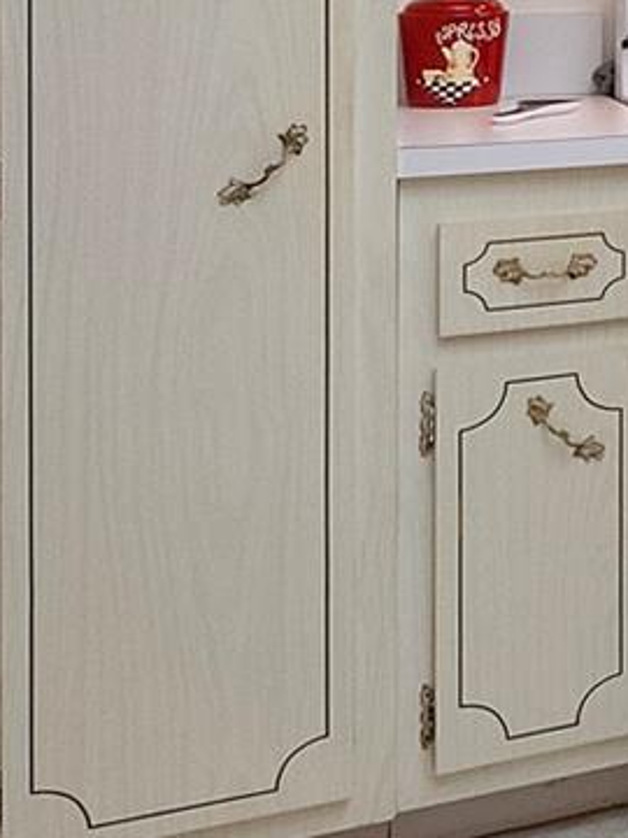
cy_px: -69
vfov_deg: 22.6
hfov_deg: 13.4
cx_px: 1498
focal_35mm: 82
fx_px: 1984
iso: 800
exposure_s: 1/60
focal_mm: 10
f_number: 9
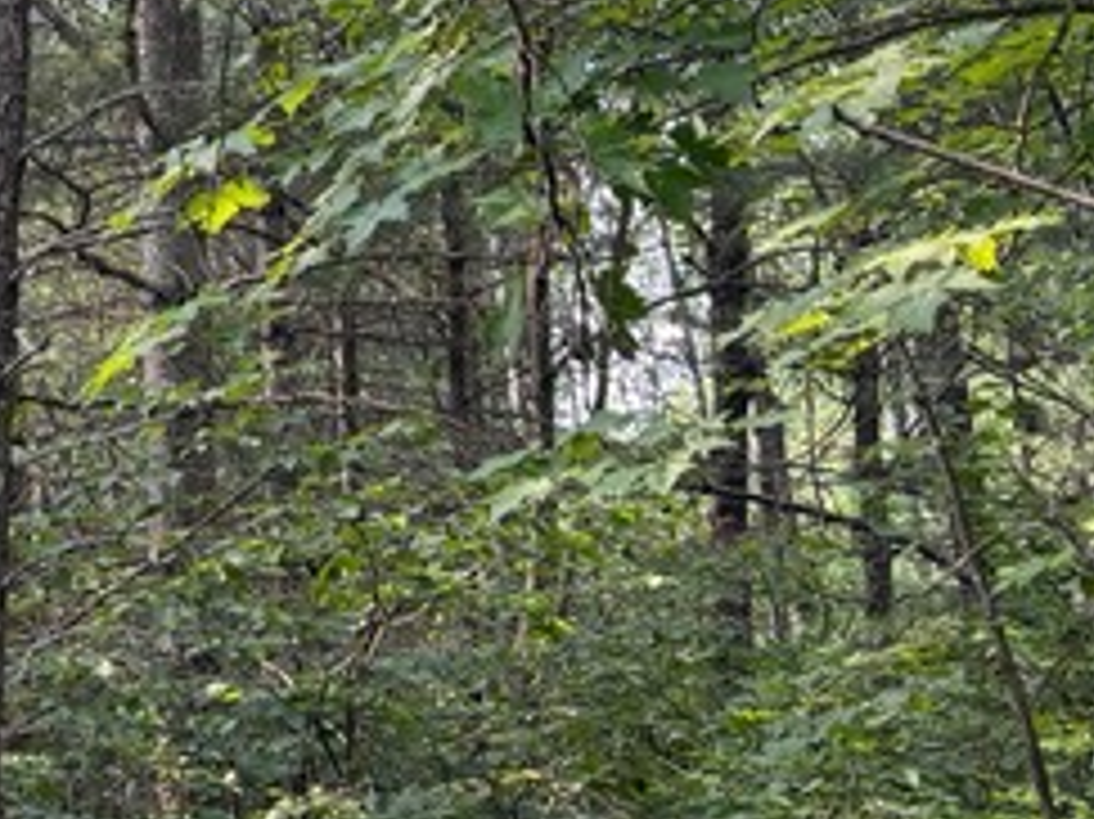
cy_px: 423
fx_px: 3190
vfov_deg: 14.6
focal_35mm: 101
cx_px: -410
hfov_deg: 17.9
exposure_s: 1/163
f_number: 1.78
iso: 100
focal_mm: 6.76
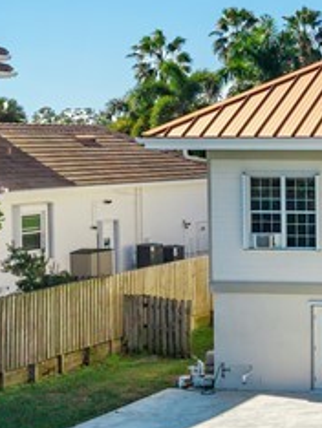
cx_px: 562
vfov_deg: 18.7
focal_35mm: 105
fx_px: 1300
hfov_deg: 12.9
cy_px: 183
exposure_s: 1/500
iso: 100
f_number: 1.8
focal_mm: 8.67
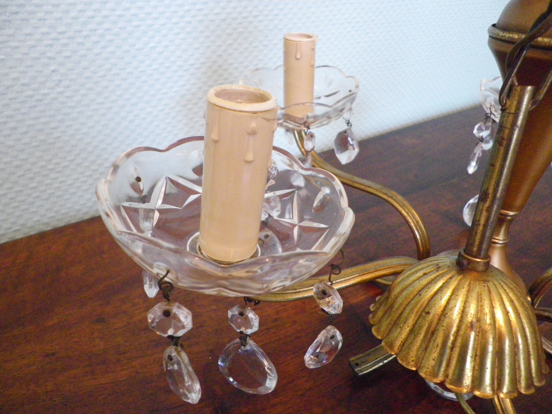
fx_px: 446
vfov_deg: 49.7
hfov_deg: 63.4
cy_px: 207
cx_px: 276
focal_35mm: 28
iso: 800
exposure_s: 1/25
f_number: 2.6
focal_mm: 4.9
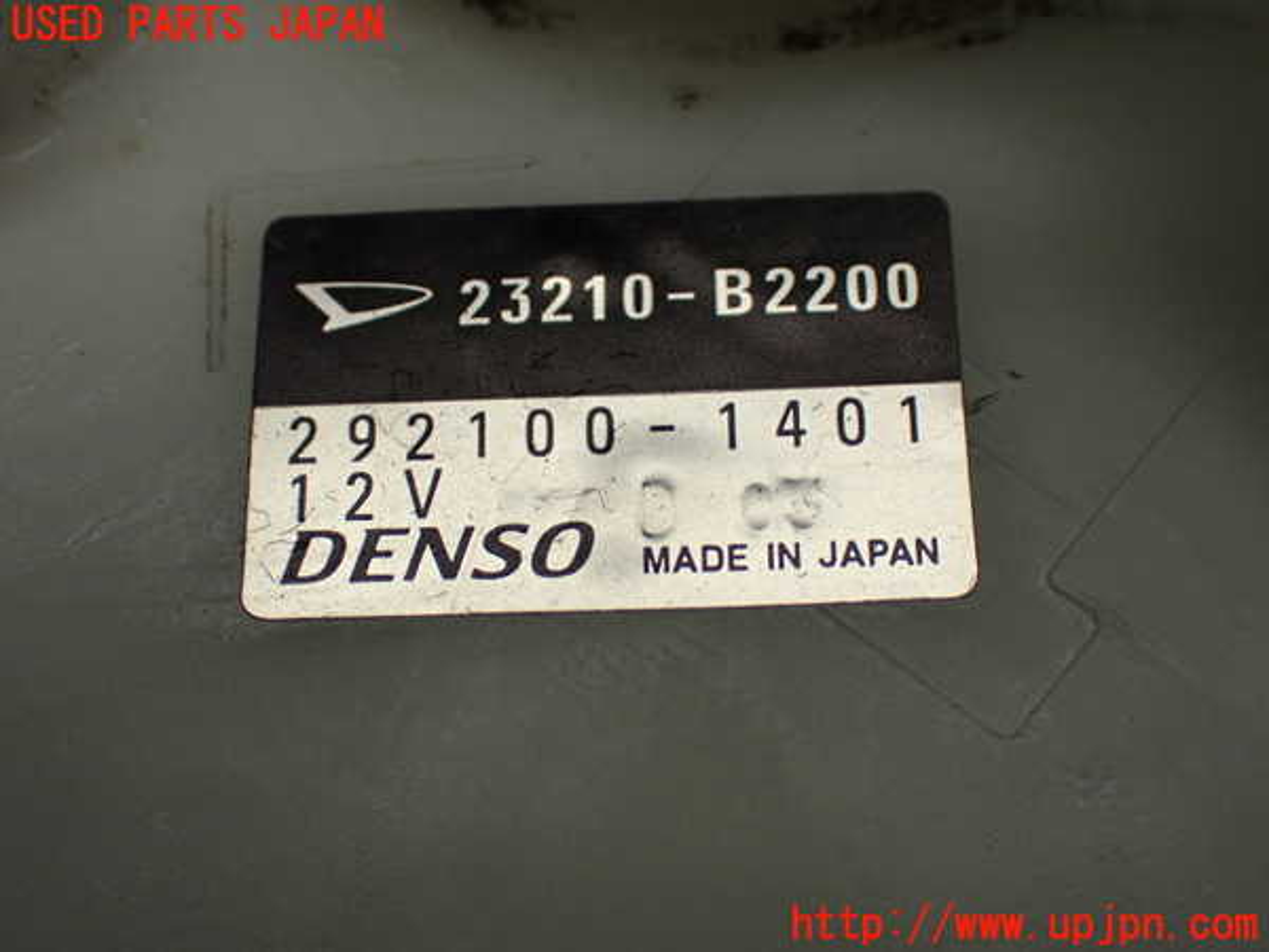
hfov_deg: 31.2
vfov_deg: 23.7
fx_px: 2273
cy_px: 476
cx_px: 634
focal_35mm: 62
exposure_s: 1/250
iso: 320
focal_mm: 11.09
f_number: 3.6
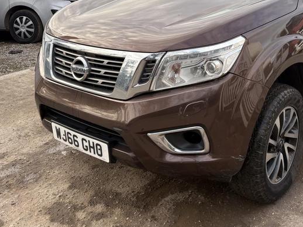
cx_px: 197
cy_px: 52
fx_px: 394
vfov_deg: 31.5
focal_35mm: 45
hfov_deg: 41.7
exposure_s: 1/402
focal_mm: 5.96
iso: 50
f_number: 1.6
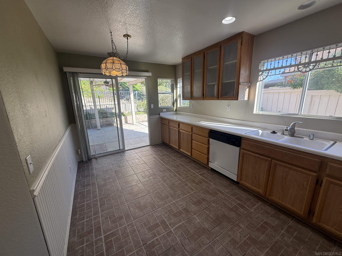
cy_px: 128
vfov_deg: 85.7
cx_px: 171
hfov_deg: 102.1
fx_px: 138
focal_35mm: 14
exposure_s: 1/230
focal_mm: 2.22
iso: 64
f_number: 2.2
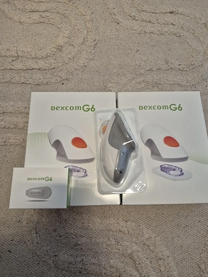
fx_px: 192
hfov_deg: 56.9
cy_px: 142
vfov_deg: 71.5
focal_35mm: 24
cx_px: 107
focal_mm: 5.4
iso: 400
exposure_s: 1/100
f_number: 1.8
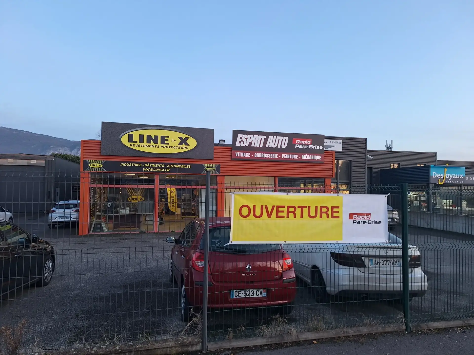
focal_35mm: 23
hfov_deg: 73.9
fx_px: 315
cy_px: 178
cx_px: 237
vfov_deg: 58.9
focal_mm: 5.54
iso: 50
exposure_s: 1/50
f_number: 1.8
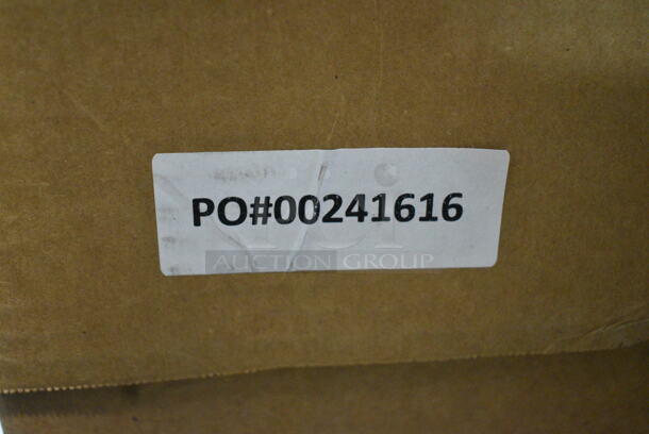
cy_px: 217
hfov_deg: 42.3
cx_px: 324
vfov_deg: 29.0
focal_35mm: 46
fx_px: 839
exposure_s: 1/80
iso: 6400
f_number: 4.5
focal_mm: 31
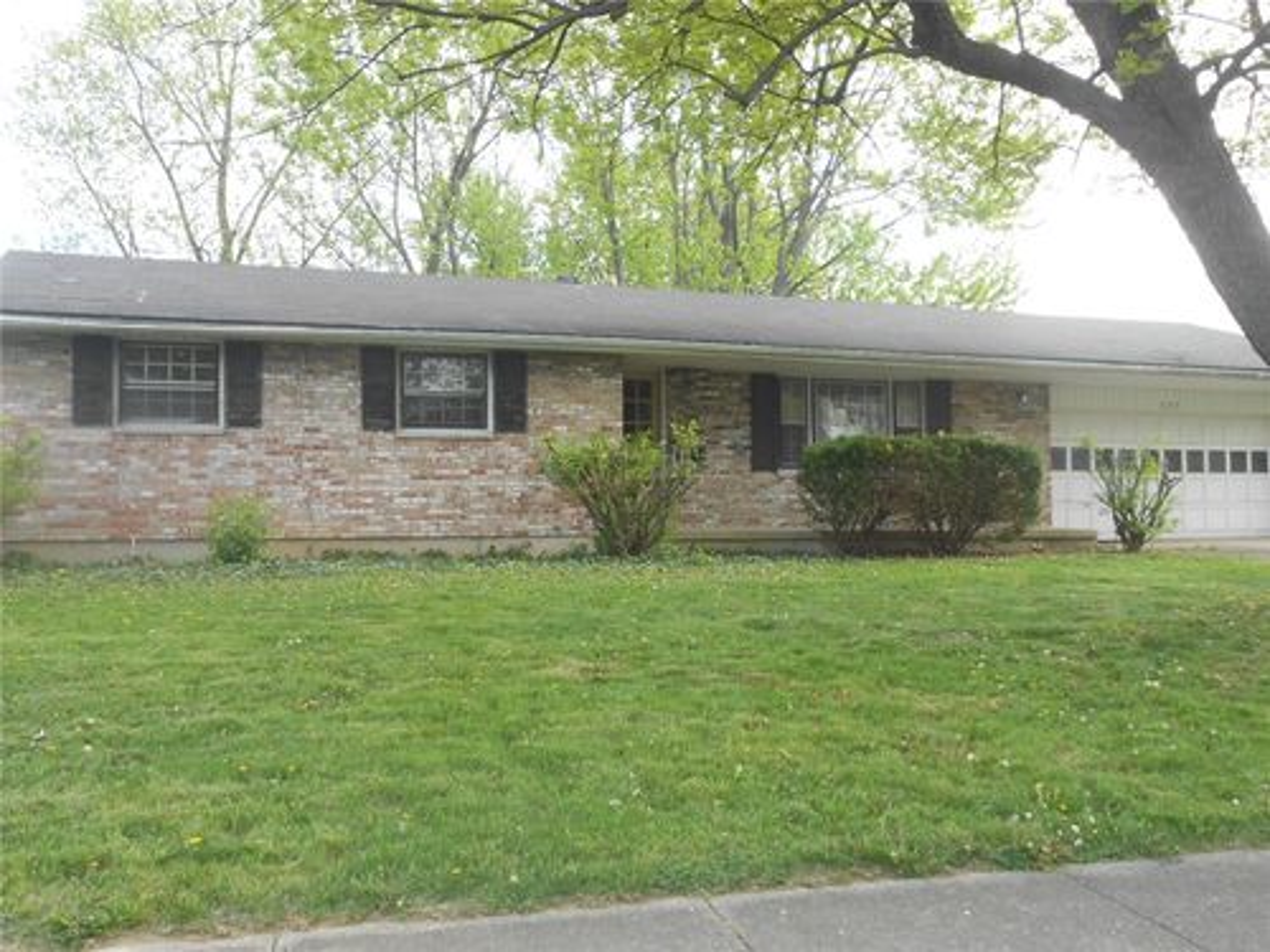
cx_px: 635
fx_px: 1247
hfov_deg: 54.0
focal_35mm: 34
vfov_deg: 41.8
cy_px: 476
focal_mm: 6
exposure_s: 1/80
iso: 80
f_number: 3.9
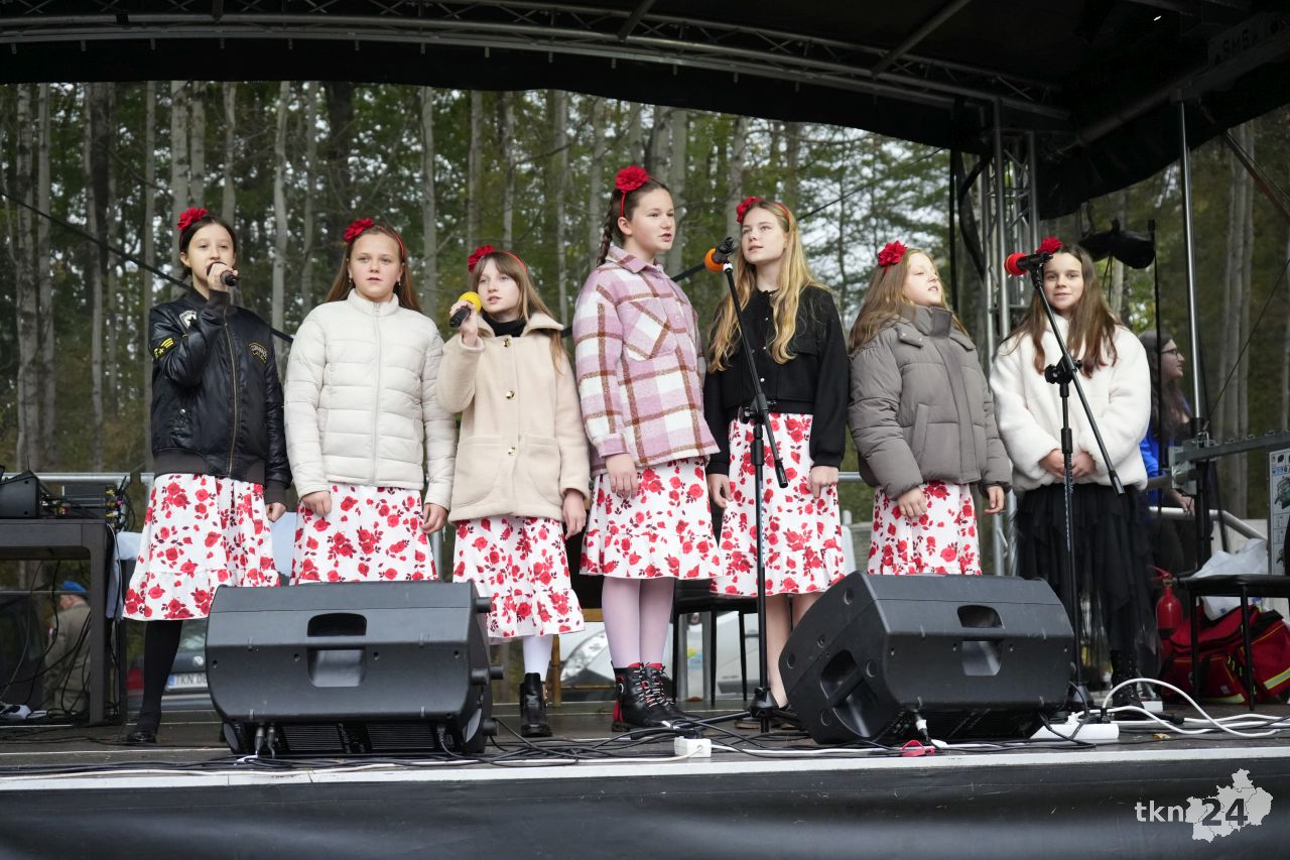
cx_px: 645
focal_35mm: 54
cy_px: 430
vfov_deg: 25.1
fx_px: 1935
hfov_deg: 36.9
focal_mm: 54
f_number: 5
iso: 5000
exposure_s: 1/800
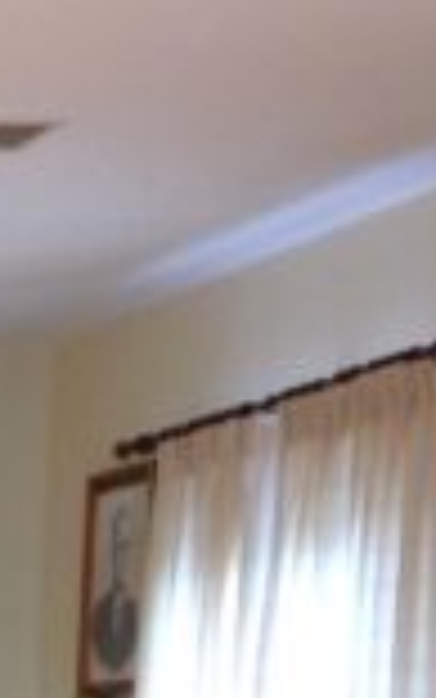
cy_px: 1308
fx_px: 4255
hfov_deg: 5.3
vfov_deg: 8.9
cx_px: -1182
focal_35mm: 224
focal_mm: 4.13
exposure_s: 1/20
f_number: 2.4
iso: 64
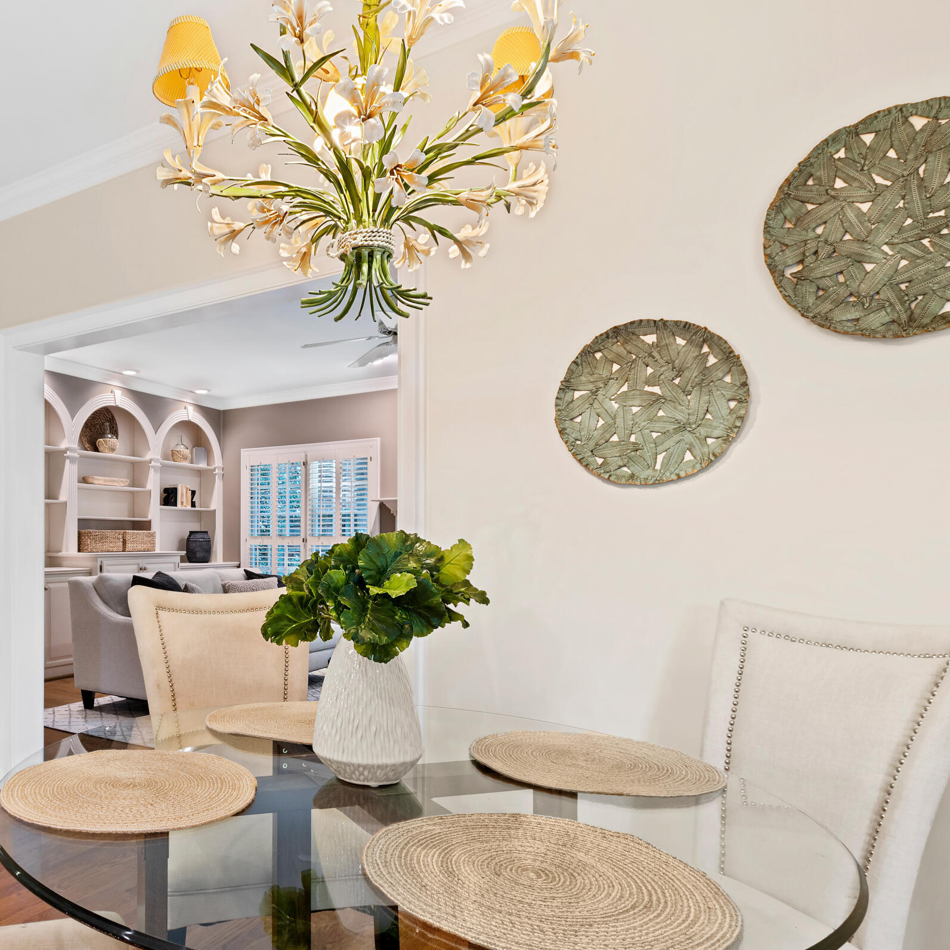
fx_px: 745
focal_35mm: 24
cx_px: 227
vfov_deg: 64.8
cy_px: 530
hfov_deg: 61.1
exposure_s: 1.3
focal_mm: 10
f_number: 8
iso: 100
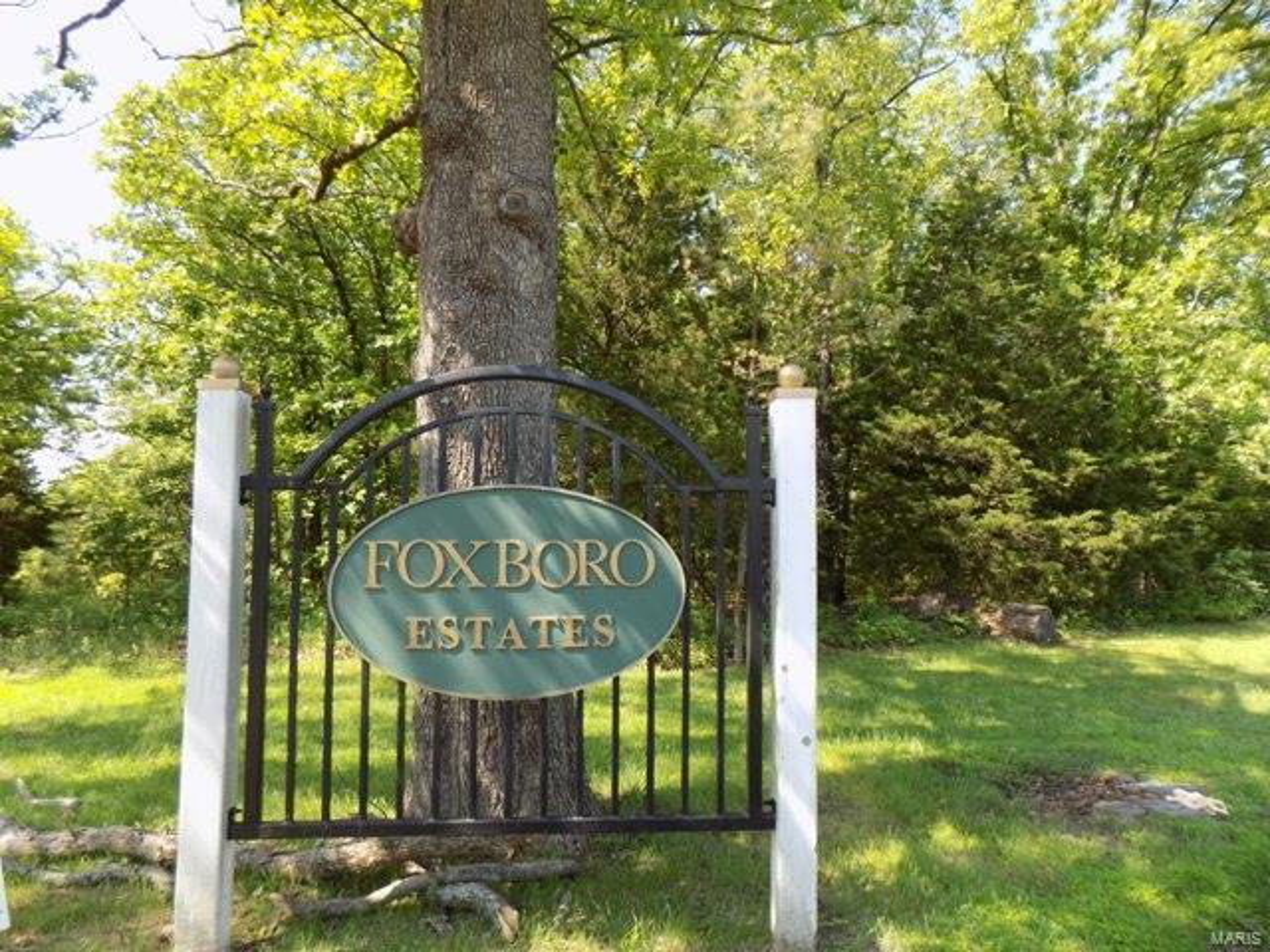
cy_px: 476
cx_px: 635
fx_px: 844
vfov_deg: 58.9
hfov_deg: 73.9
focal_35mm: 23
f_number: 3.1
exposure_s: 1/200
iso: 80
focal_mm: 4
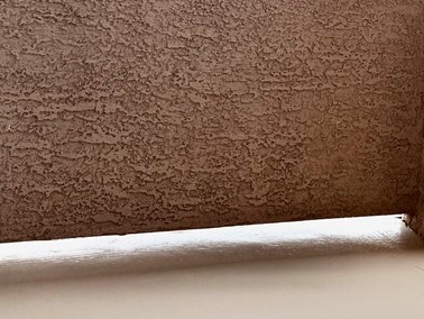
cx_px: 371
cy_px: -1
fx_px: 797
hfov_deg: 28.8
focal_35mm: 65
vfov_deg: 21.8
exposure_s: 1/1901
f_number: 1.78
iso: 80
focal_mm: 6.76
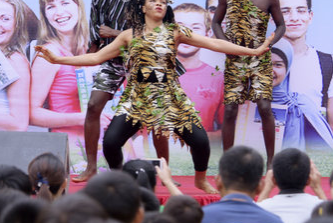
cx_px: 49
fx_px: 2619
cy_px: 30
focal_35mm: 283
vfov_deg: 4.9
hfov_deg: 7.3
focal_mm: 135
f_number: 6.3
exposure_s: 1/500
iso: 640
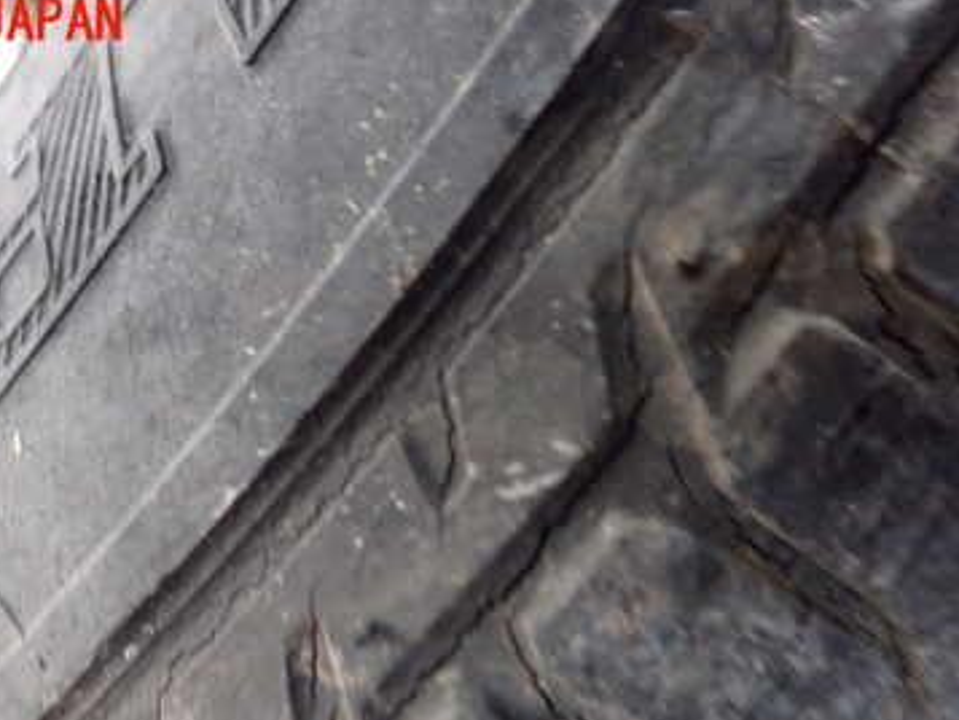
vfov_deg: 33.2
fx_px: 1164
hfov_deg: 44.7
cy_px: 594
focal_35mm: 42
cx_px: 441
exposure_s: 1/30
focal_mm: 4.5
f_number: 2
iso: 800
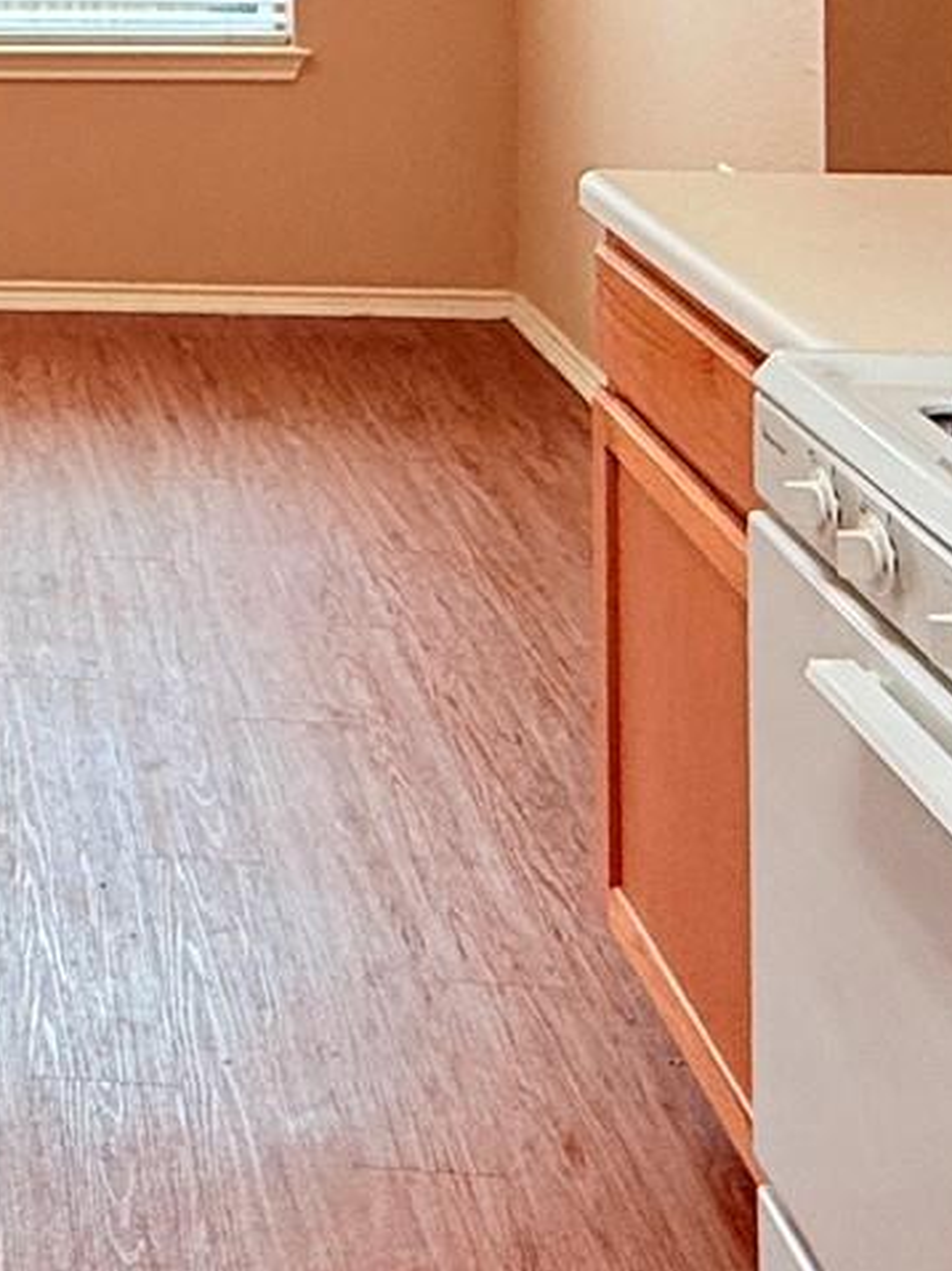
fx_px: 2202
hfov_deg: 21.4
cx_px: -375
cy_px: -300
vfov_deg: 27.7
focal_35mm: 60
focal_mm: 2.22
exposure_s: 1/120
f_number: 2.2
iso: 80
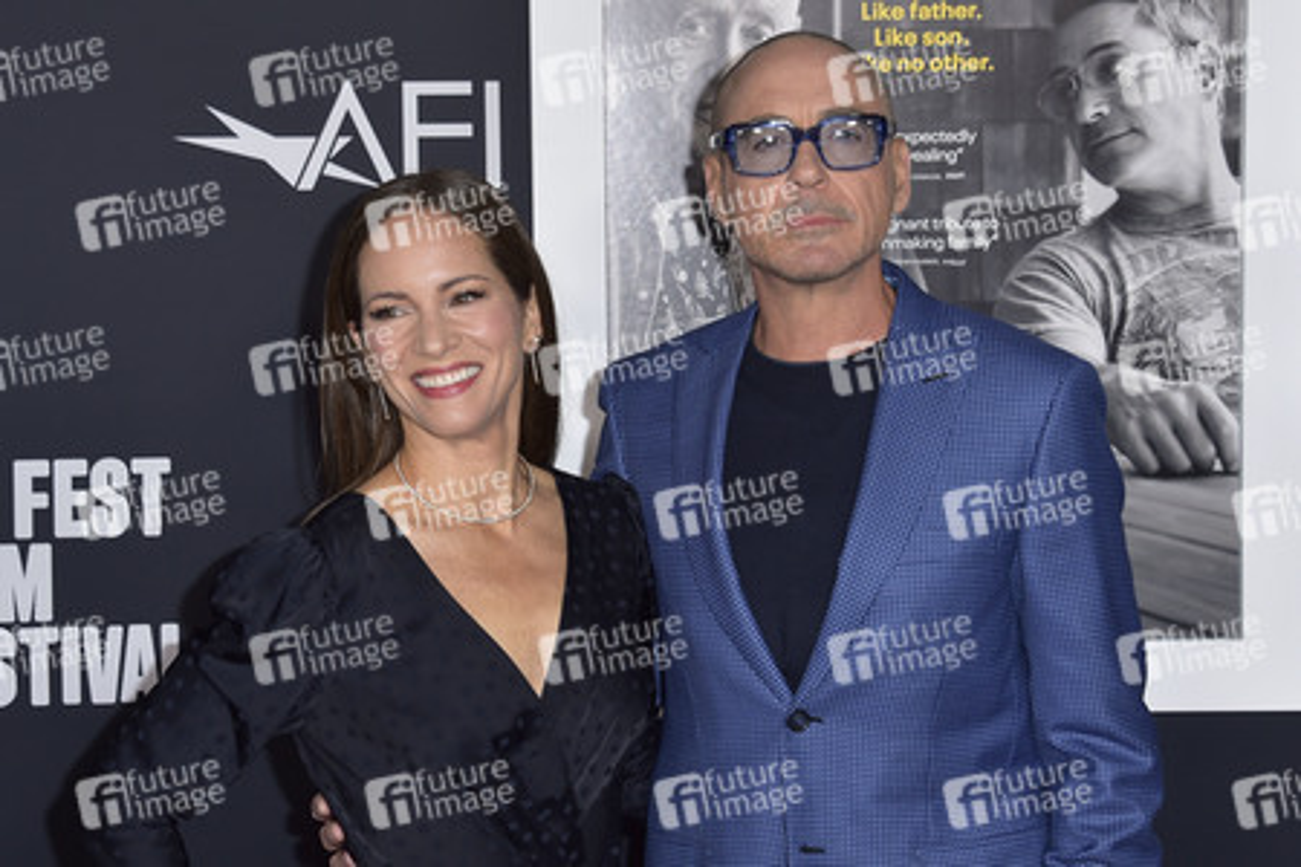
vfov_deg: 21.9
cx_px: 650
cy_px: 434
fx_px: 2240
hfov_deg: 32.4
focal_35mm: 62
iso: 640
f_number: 6.3
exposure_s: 1/200
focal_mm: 62
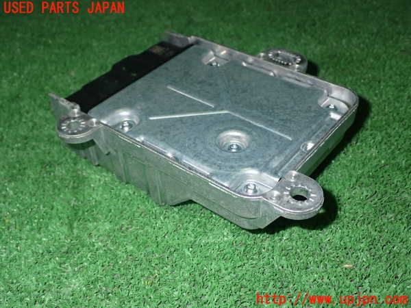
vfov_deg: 35.1
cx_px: 206
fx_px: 487
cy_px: 154
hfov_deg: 45.8
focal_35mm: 41
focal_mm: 7.31
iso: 400
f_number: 8
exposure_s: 1/40
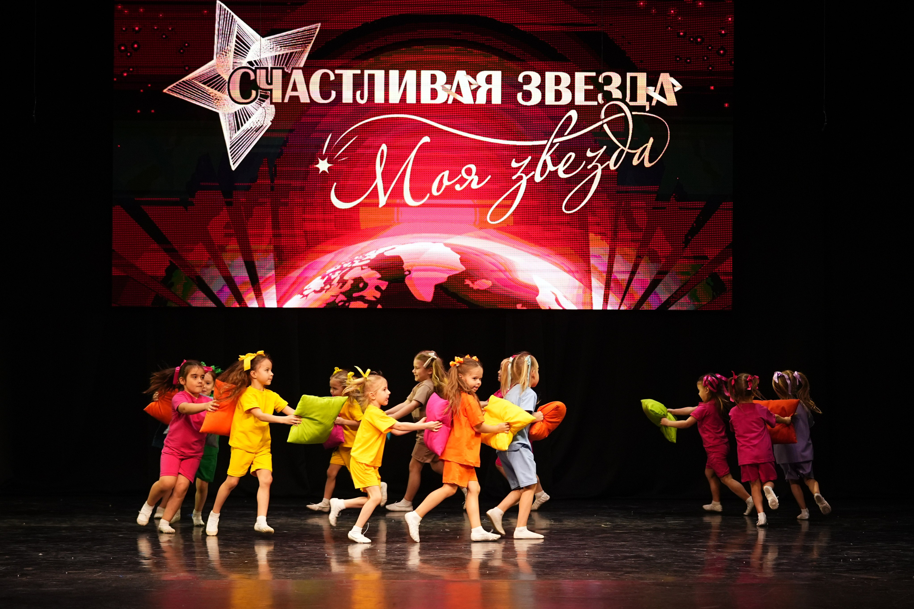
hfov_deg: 19.3
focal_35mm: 106
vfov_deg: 12.9
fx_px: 2691
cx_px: 457
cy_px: 304
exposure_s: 1/400
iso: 1250
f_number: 2.8
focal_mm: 71
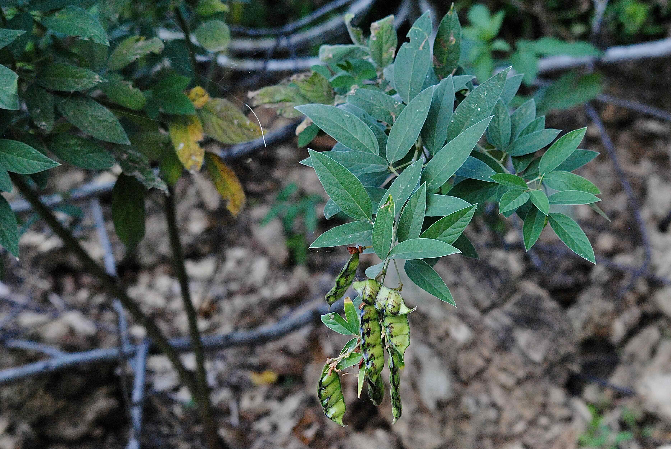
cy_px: 227
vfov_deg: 12.6
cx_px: 342
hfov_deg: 18.7
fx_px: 2034
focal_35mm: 109
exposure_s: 1/640
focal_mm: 70
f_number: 6.3
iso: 1600
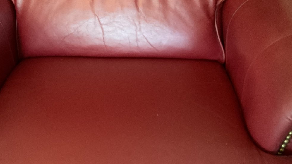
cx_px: 111
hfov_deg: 41.8
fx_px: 379
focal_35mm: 49
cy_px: 104
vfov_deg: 24.3
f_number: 1.8
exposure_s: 1/24
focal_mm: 3
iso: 500
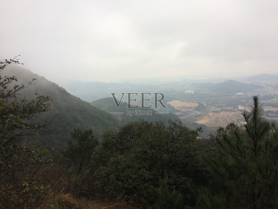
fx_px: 233
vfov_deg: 48.2
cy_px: 104
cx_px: 139
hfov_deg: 61.7
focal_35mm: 29
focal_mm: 4.15
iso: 32
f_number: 2.2
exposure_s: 1/273
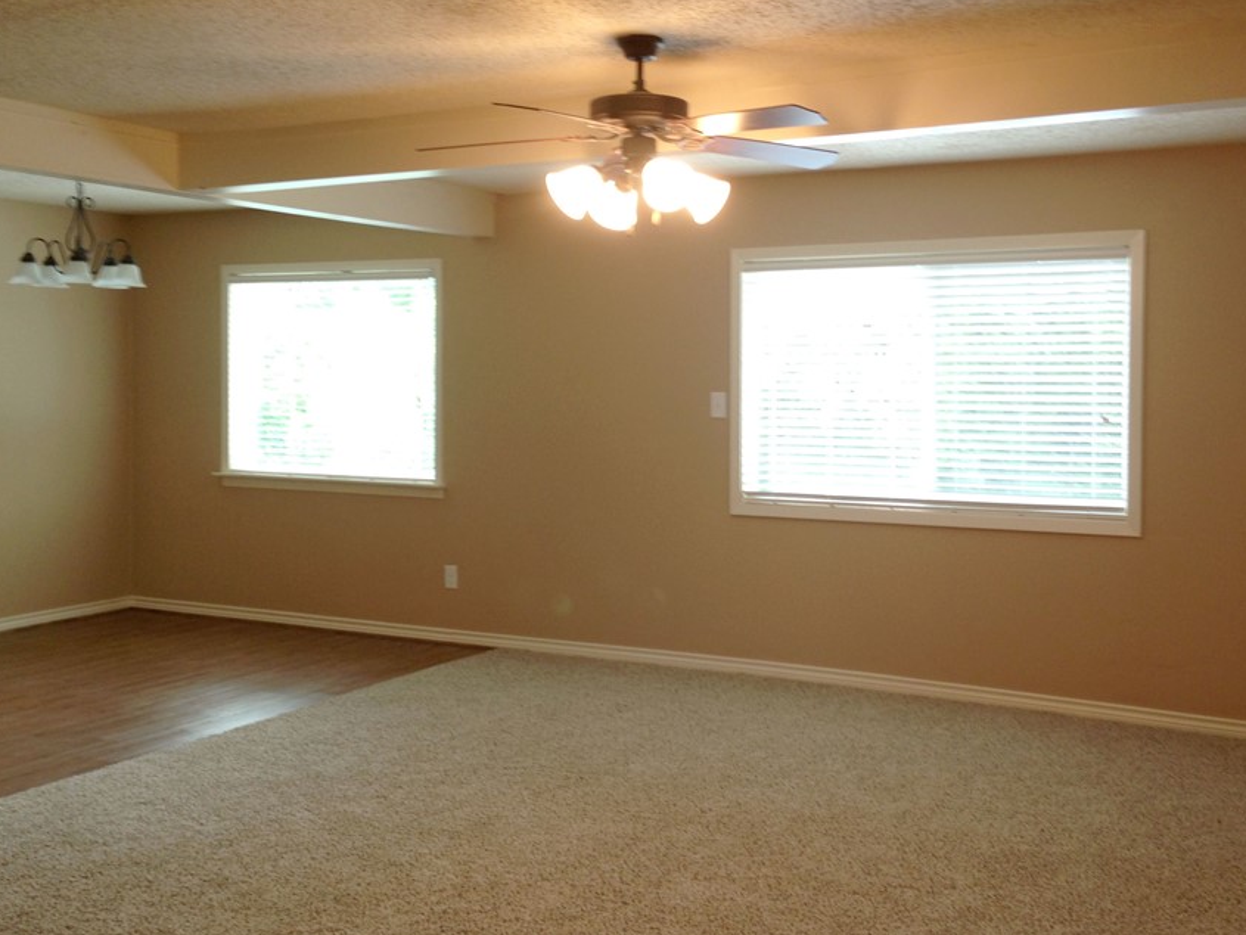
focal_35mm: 40
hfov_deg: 46.7
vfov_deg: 35.9
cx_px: 674
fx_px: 1440
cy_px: 410
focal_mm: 4.13
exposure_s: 1/20
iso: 64
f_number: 2.4
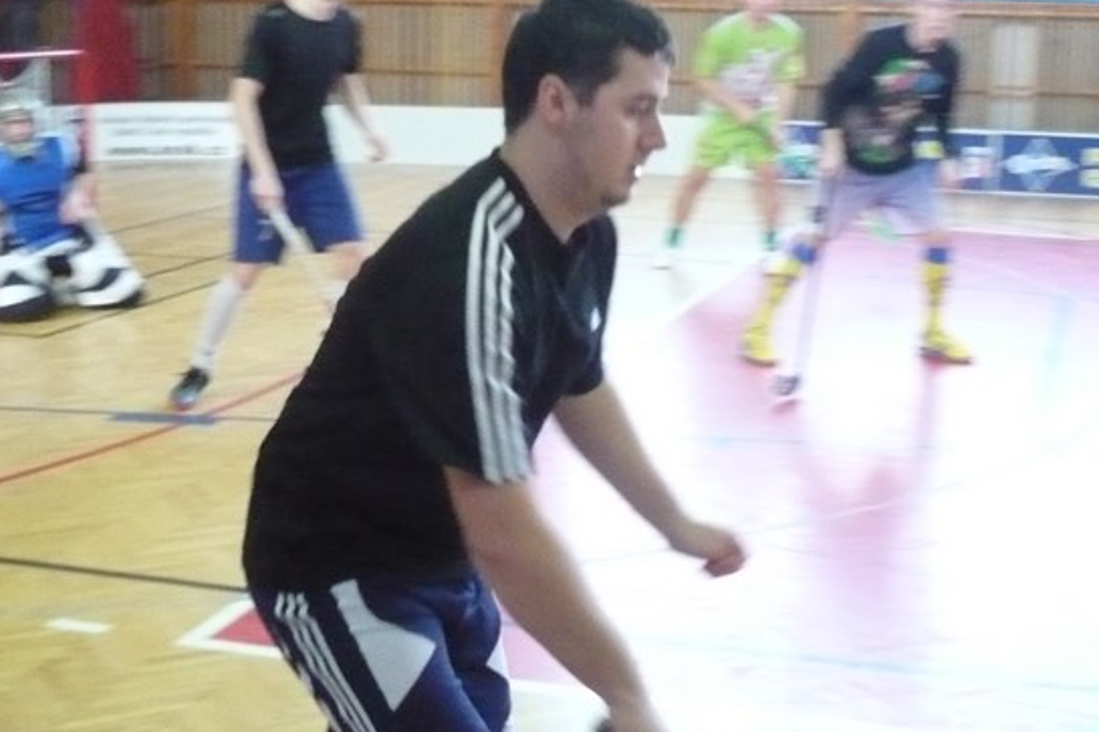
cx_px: 496
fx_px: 1923
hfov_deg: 31.9
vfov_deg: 21.6
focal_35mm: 63
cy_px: 359
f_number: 3
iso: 800
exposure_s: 1/125
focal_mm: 6.6
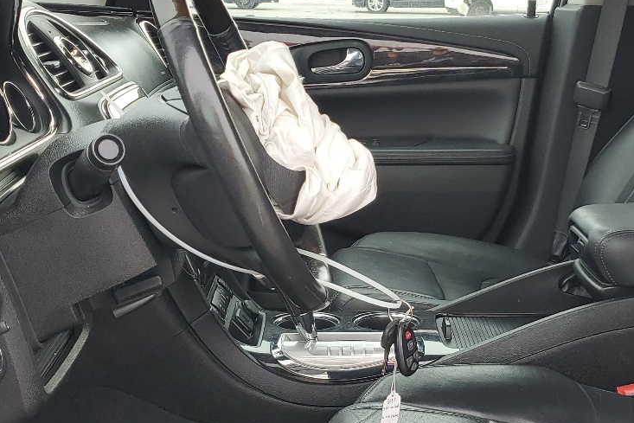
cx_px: 387
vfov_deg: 22.7
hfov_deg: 33.8
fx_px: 1039
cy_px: 343
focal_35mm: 59
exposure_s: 1/204
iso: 50
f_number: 1.5
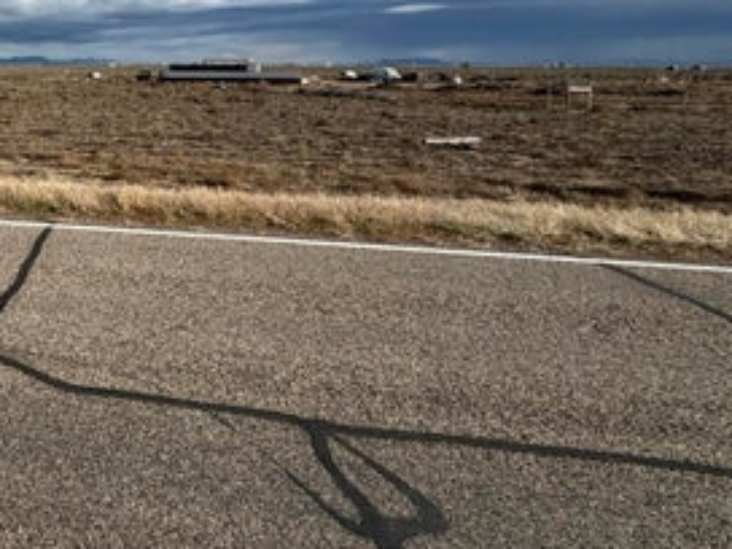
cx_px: -89
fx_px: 698
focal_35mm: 33
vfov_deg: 41.8
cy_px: 143
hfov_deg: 42.4
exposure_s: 1/2146
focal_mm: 2.22
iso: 50
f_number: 2.2
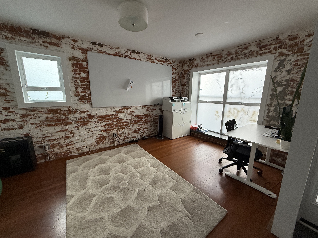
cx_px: 159
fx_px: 129
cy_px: 119
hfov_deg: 102.1
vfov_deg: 85.7
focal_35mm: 14
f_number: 2.2
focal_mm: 2.22
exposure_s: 1/99
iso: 125
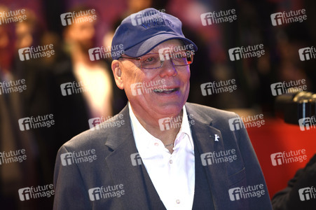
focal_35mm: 180
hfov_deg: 11.4
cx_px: 158
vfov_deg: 7.6
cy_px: 105
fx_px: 1579
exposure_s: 1/200
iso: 800
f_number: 4
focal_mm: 180
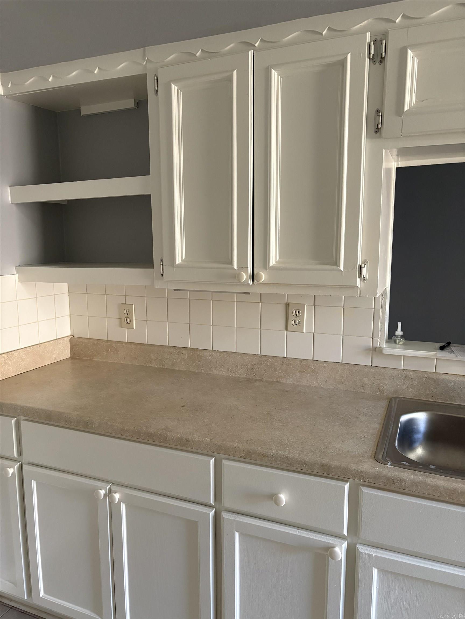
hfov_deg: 53.1
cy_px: 310
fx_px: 466
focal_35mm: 26
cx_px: 232
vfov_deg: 67.3
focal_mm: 5.96
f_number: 1.6
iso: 400
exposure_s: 1/60
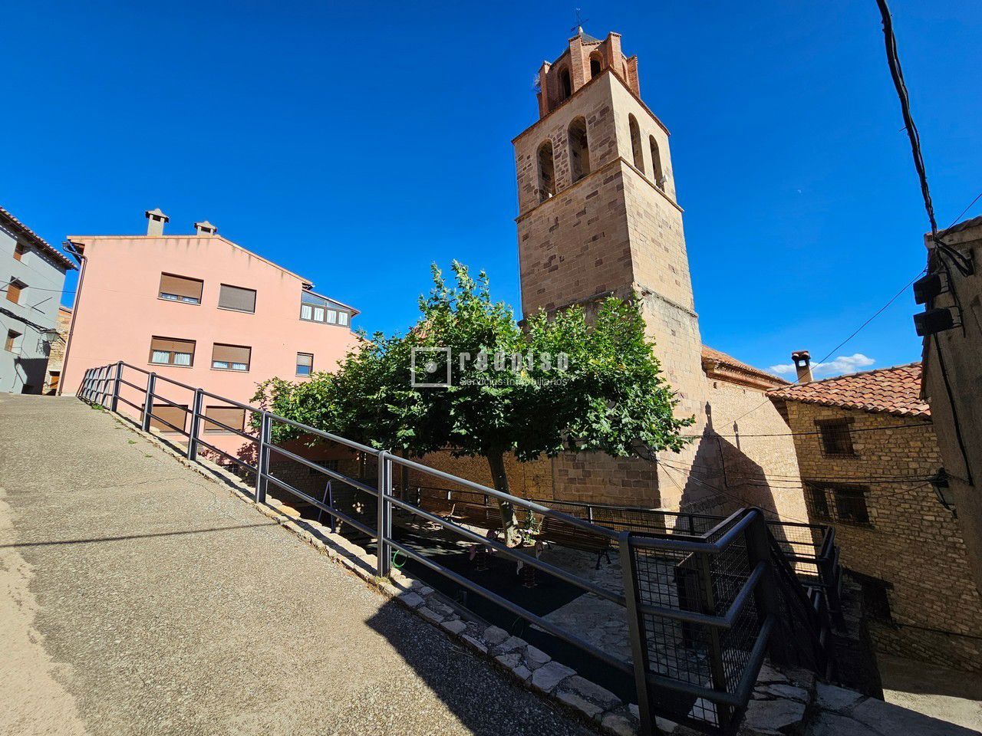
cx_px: 491
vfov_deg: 89.9
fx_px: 369
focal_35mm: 13
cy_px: 368
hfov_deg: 106.2
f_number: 2.2
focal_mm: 2.2
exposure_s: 1/1930
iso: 50
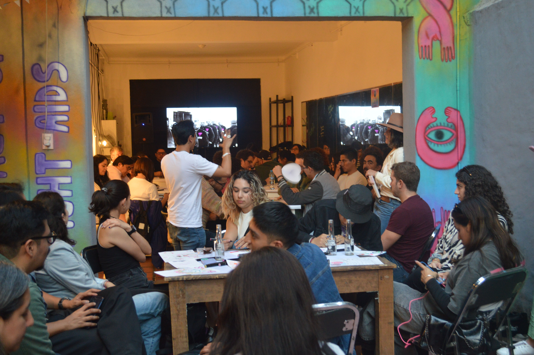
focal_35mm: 48
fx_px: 711
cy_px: 178
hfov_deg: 41.1
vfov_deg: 28.0
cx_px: 267
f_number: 4.8
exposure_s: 1/20
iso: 800
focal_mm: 32
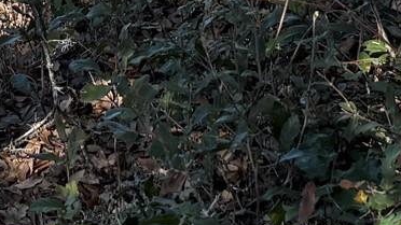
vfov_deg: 7.8
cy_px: -314
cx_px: 100
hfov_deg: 14.9
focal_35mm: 144
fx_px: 1531
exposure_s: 1/1949
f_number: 1.78
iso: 100
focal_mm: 6.76
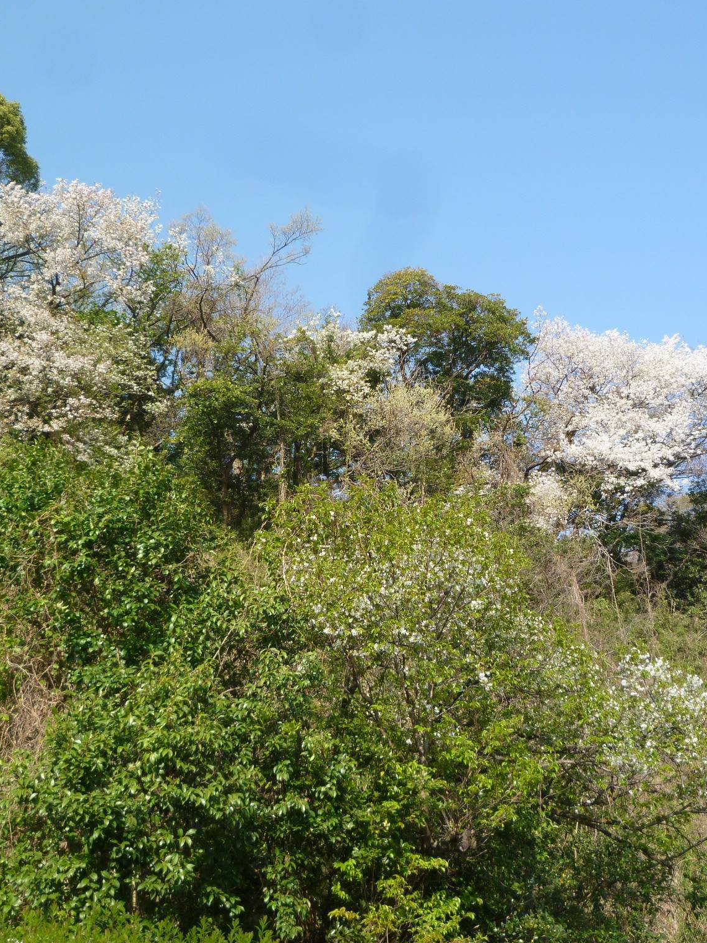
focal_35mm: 39
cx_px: 383
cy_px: 470
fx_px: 1062
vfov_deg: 47.9
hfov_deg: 36.8
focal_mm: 5.2
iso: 80
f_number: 4
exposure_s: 1/250
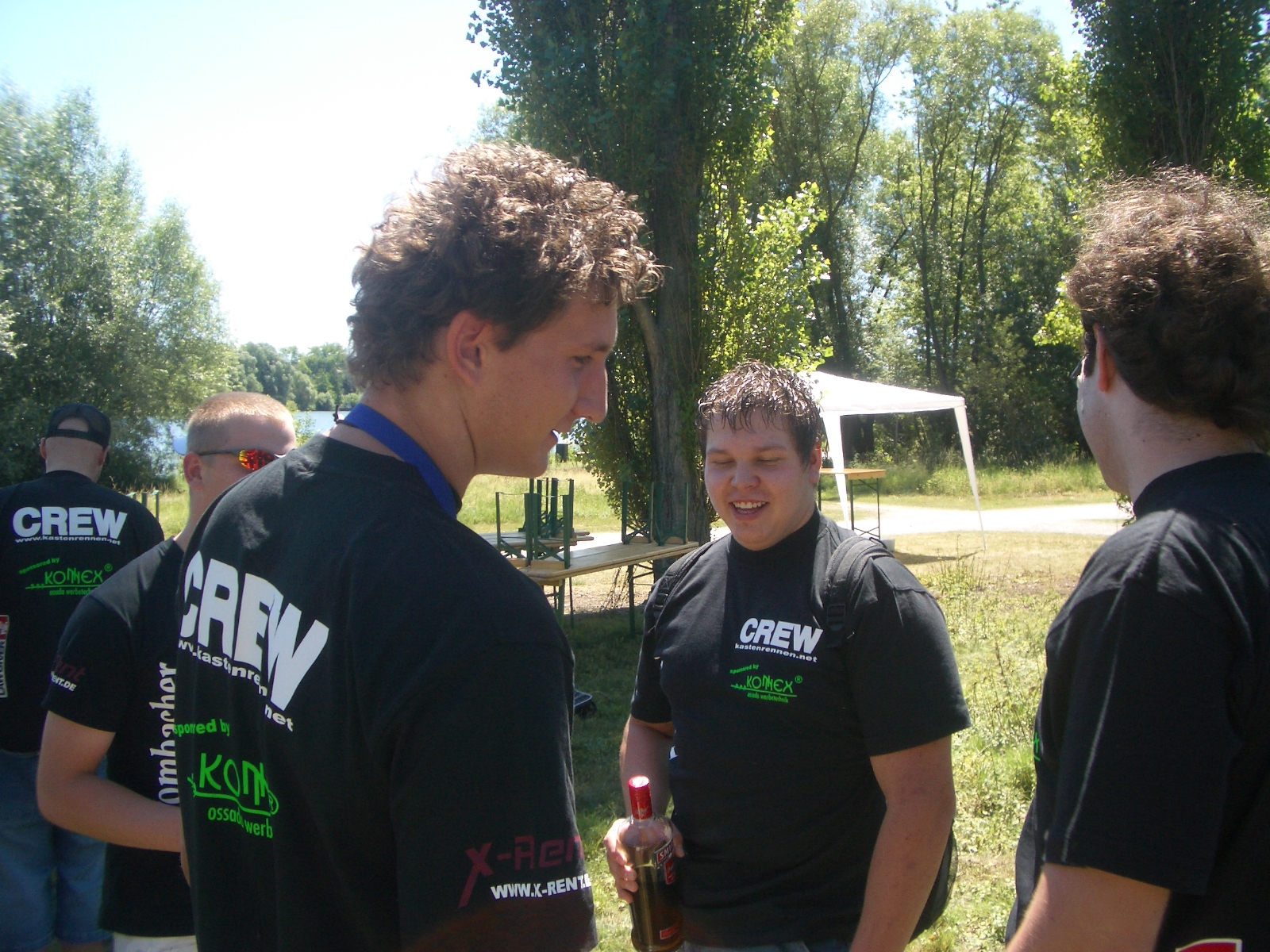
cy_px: 476
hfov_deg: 52.6
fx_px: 1284
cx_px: 635
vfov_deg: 40.7
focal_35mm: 35
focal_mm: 5.8
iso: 50
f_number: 4.3
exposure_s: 1/160
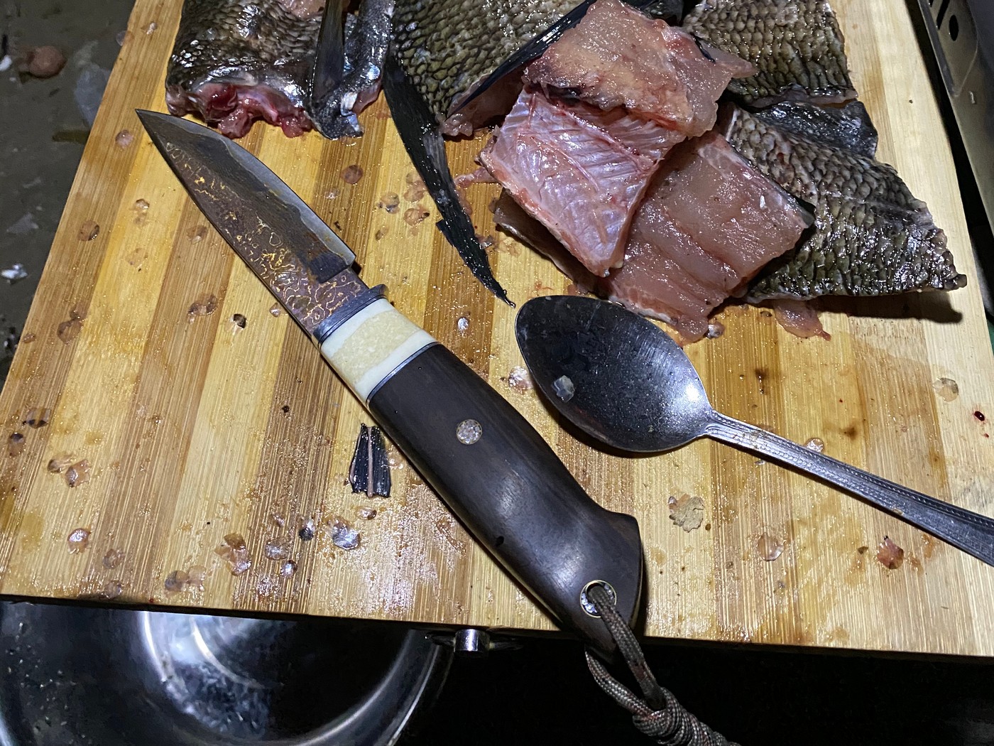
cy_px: 373
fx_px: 747
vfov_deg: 53.1
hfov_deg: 67.3
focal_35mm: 26
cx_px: 497
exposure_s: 1/30
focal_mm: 4.25
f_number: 1.8
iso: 1000
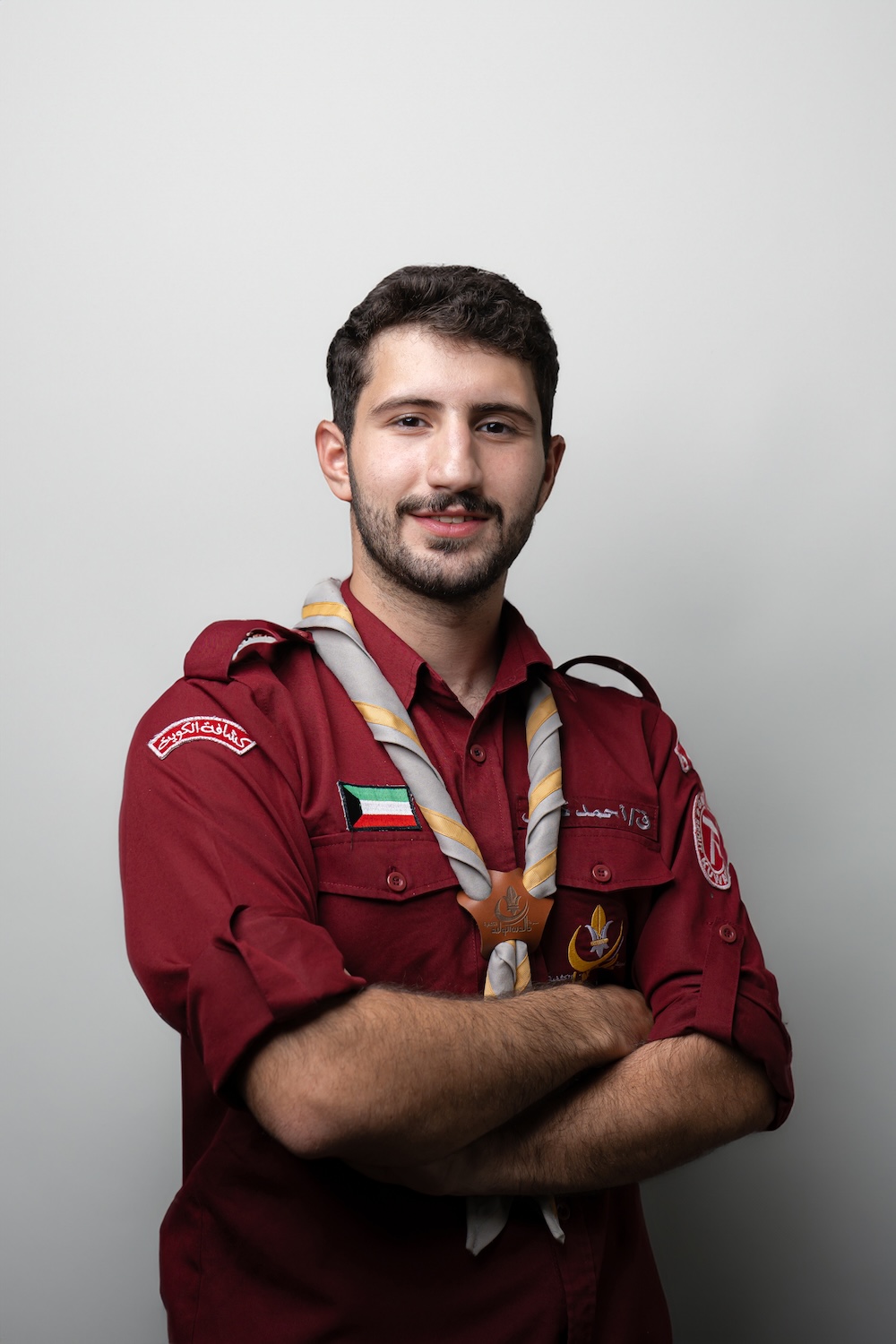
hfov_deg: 30.5
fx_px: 1643
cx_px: 448
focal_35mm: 44
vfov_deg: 44.5
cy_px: 672
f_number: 5
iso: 160
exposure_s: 1/125
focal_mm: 44
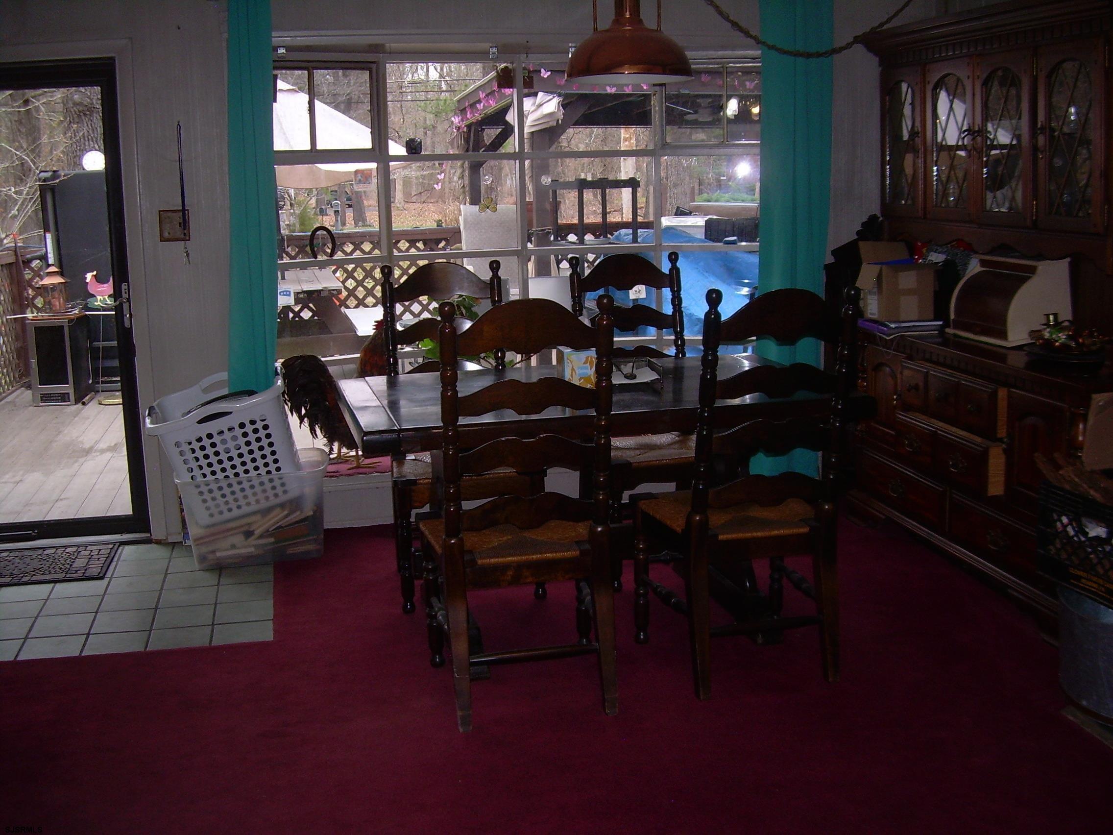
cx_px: 556
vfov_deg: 37.7
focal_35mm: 38
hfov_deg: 49.0
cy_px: 418
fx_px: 1222
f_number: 2.8
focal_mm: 6.3
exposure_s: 1/60
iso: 65
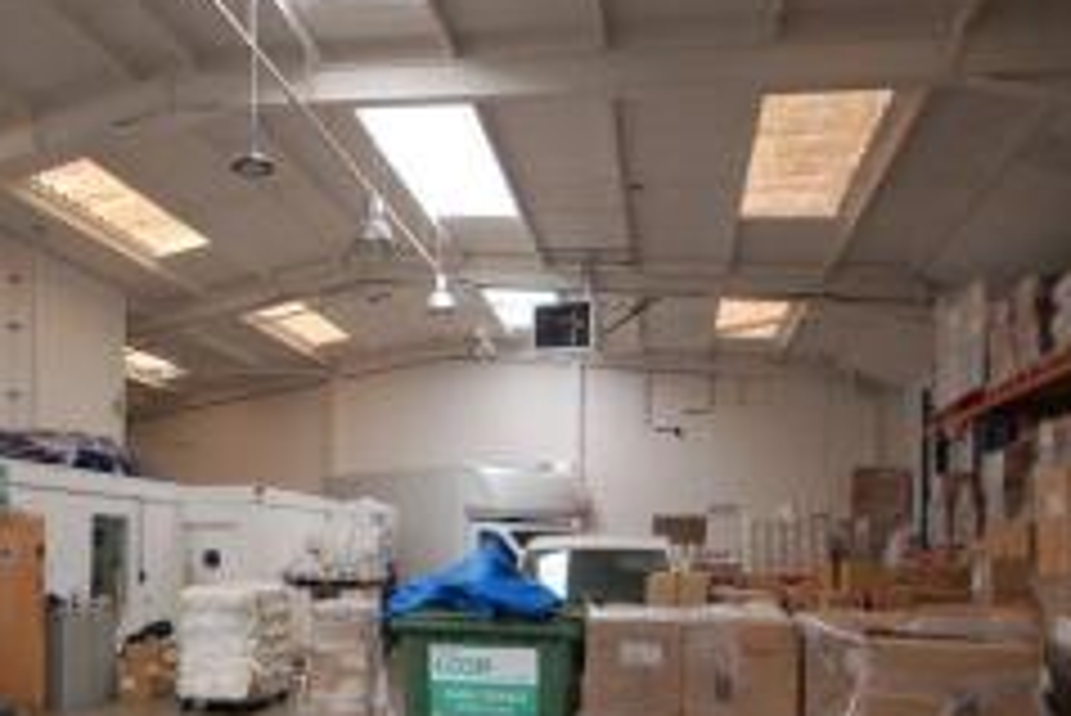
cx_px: 310
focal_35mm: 30
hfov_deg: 59.6
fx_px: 893
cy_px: 543
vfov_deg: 42.2
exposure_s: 1/80
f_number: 4
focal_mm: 10
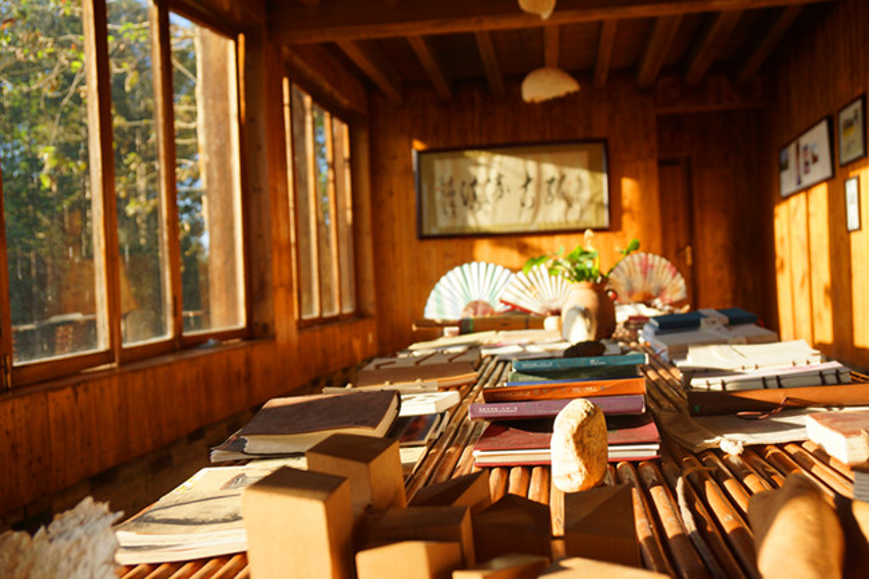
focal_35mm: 33
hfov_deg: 57.2
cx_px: 434
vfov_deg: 39.9
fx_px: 796
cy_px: 290
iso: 100
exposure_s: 1/160
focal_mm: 22
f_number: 4
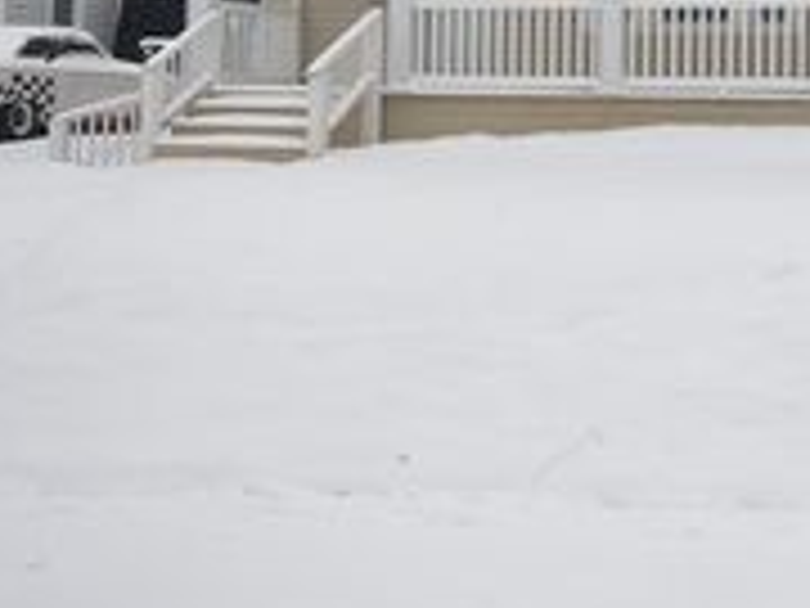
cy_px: -25
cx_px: 792
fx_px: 1872
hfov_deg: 23.5
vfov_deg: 17.9
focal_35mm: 80
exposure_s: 1/250
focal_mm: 20
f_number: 8
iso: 180
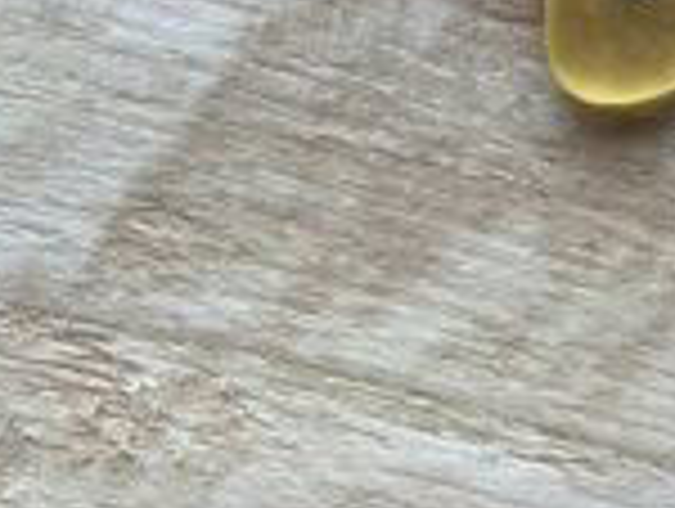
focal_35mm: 104
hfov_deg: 17.3
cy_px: -481
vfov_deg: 12.6
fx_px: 2031
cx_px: 963
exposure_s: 1/121
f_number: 1.8
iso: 100
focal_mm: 4.2
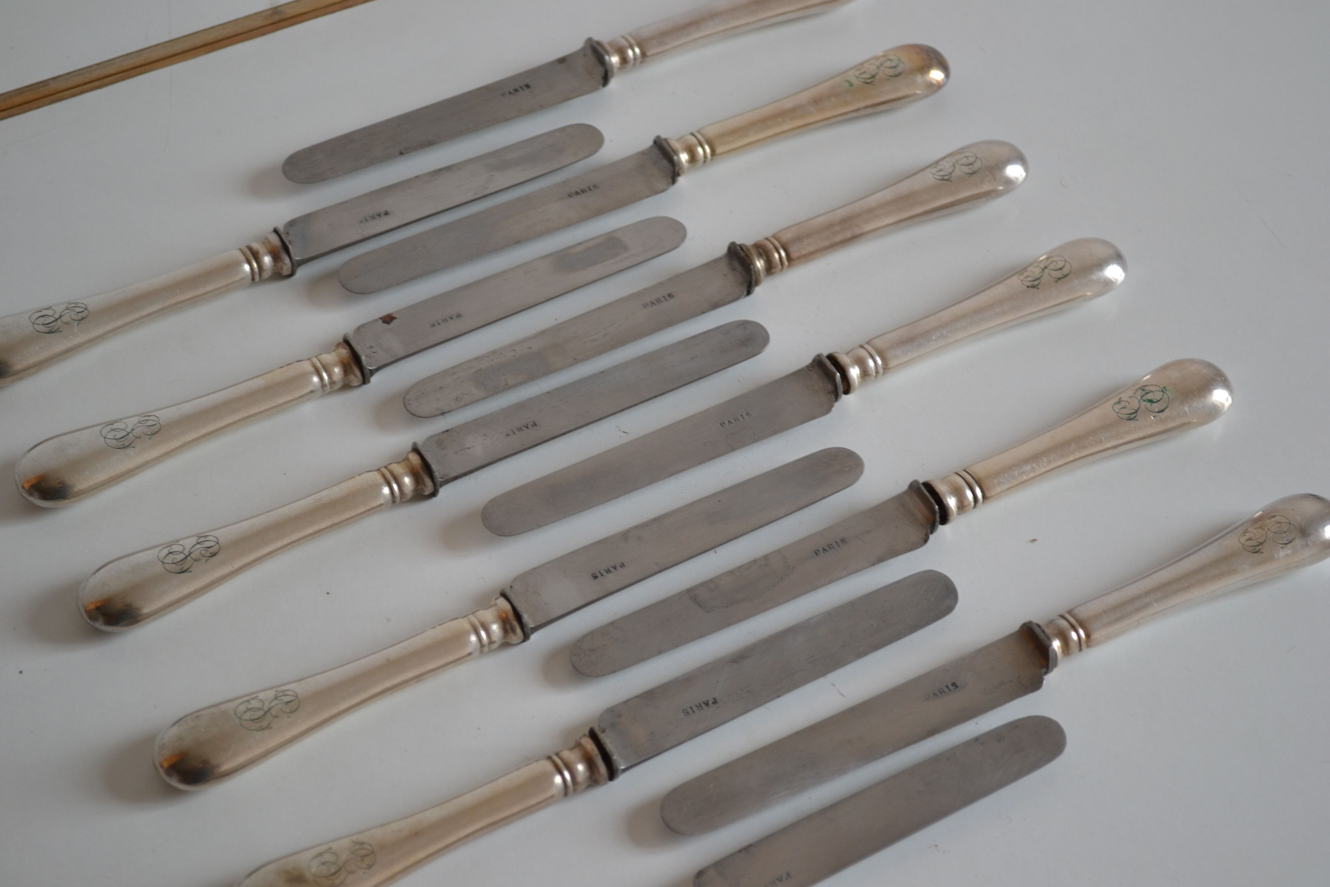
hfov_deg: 30.5
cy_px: 444
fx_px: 2438
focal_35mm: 66
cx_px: 665
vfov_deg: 20.6
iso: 400
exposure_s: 1/30
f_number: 5.3
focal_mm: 44
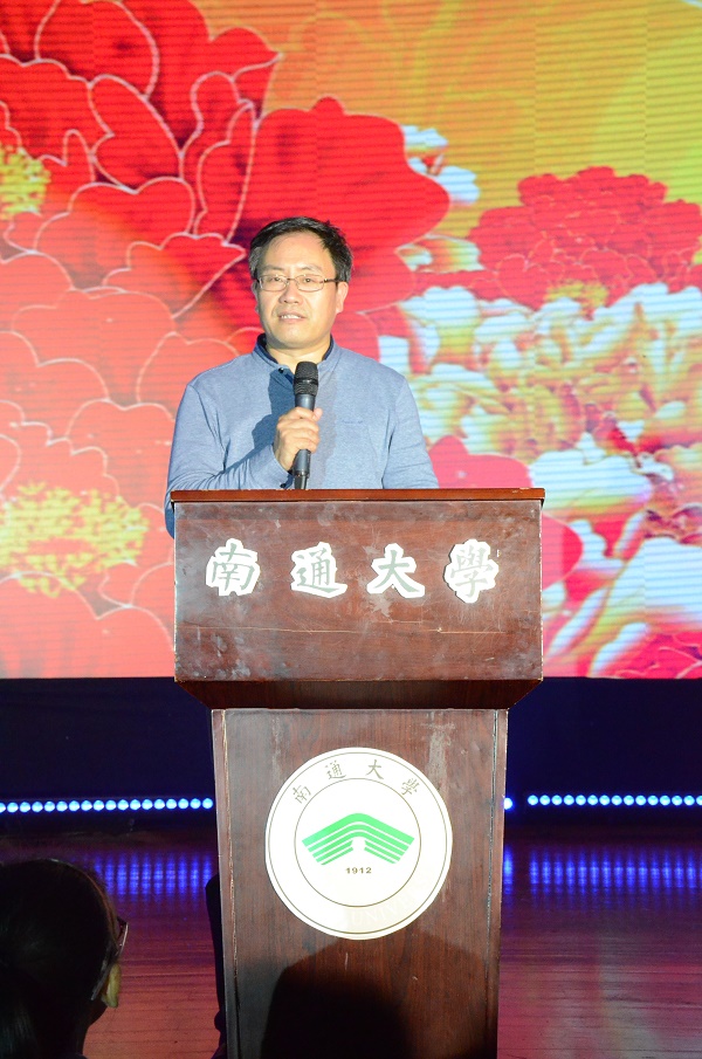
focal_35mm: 75
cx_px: 351
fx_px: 2202
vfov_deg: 27.0
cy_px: 530
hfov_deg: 18.1
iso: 6400
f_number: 10
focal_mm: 50
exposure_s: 1/640
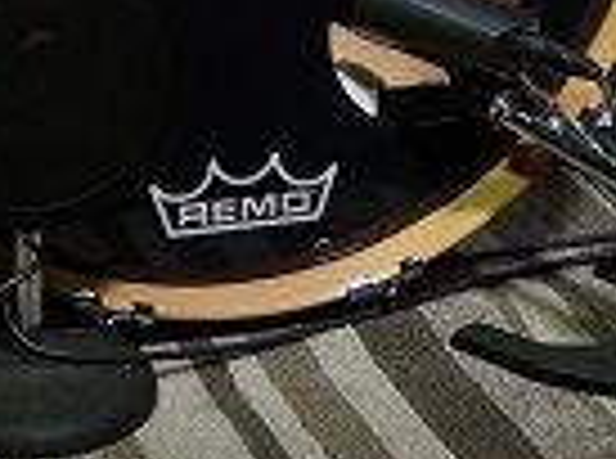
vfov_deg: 8.7
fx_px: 2769
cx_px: 126
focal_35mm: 156
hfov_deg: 12.6
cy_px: -569
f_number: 4
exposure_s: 1/160
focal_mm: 20
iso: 800
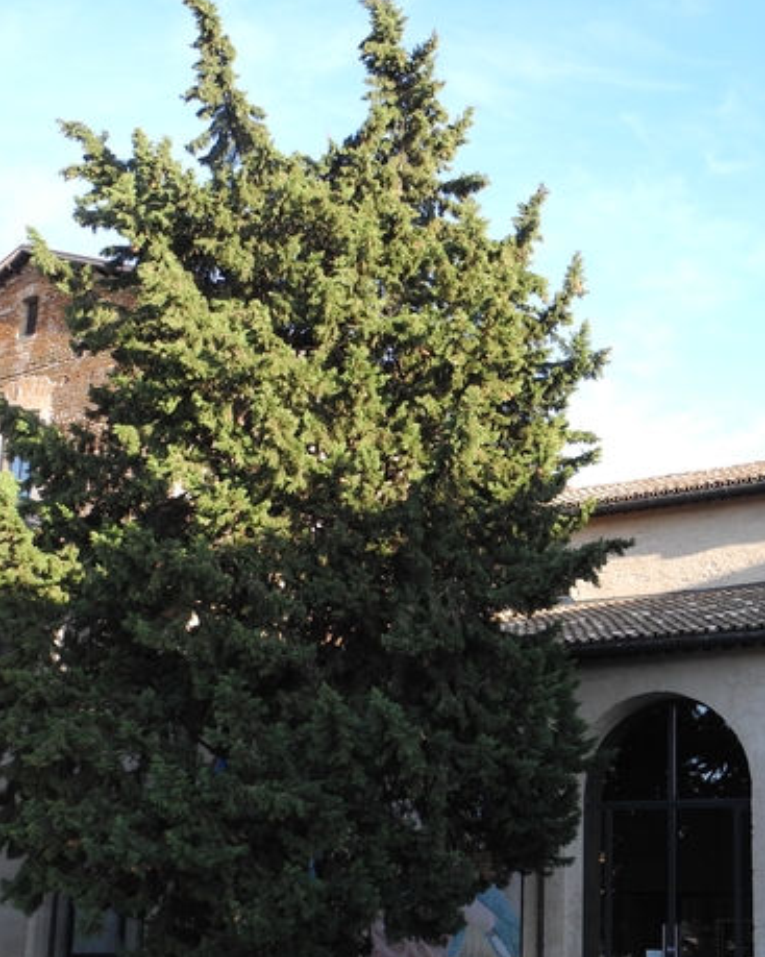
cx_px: 482
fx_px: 1387
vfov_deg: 37.9
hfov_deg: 30.7
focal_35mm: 49
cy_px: 567
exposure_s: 1/256
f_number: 2.8
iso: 100
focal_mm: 6.4
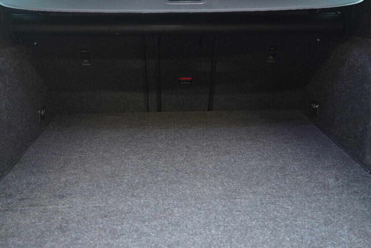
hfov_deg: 53.1
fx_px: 371
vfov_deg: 36.9
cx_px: 186
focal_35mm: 36
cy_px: 124
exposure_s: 1/40
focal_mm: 24
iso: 1000
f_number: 2.8
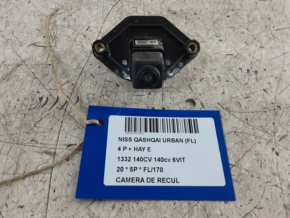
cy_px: 109
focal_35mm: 27
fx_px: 226
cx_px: 145
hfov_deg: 65.3
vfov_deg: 51.4
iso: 160
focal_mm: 2.91
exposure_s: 1/50
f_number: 1.9
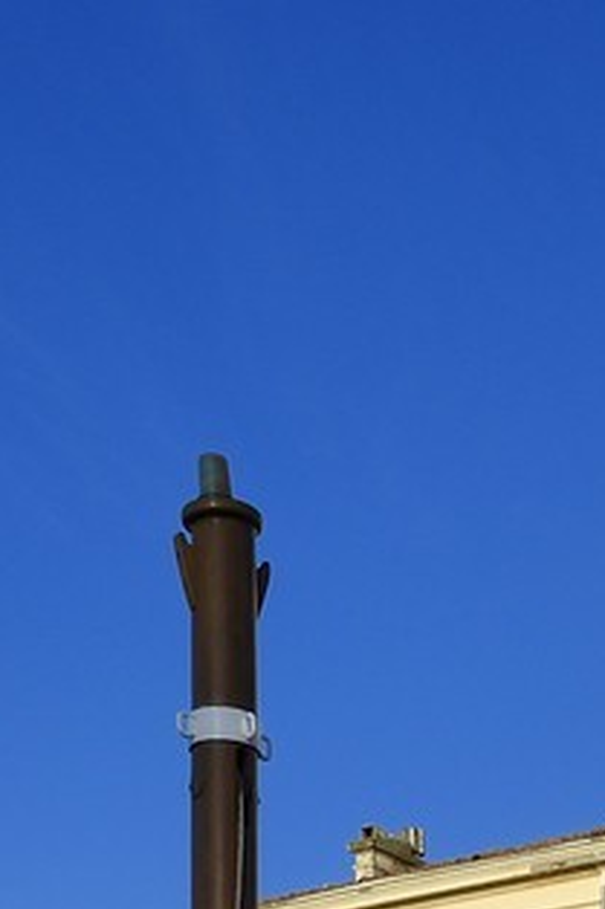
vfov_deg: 15.0
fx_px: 2700
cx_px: 1162
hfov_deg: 11.6
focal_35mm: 107
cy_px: 1896
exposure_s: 1/200
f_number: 16
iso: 200
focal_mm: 21
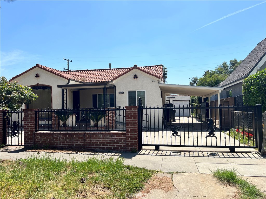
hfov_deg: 67.3
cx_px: 133
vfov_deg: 53.1
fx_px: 200
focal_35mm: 26
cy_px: 100
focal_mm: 5.7
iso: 50
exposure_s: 1/4630
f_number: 1.5
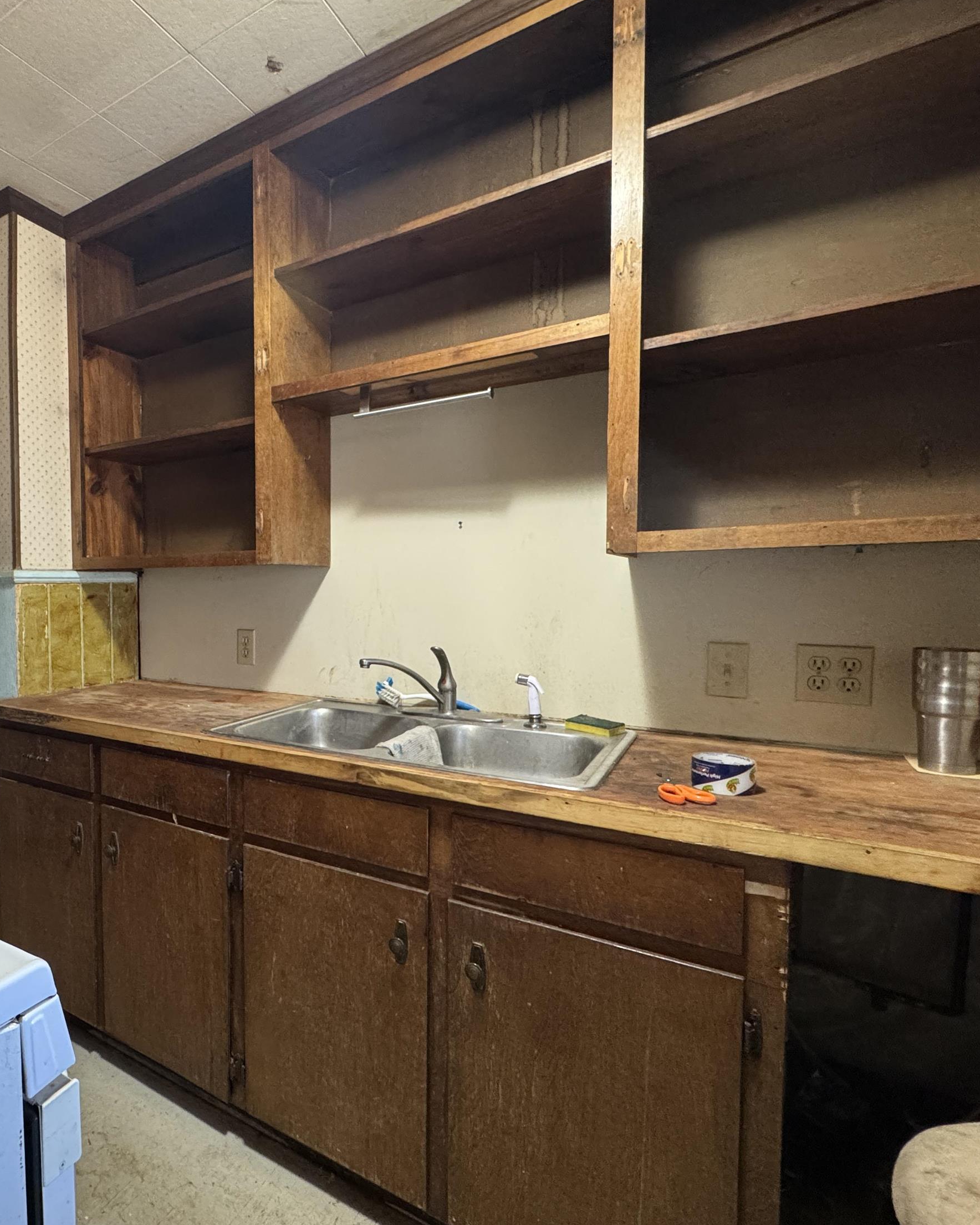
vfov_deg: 83.3
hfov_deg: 66.6
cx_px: 249
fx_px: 689
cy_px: 624
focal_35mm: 19
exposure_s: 1/60
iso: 500
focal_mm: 2.22
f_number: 2.2
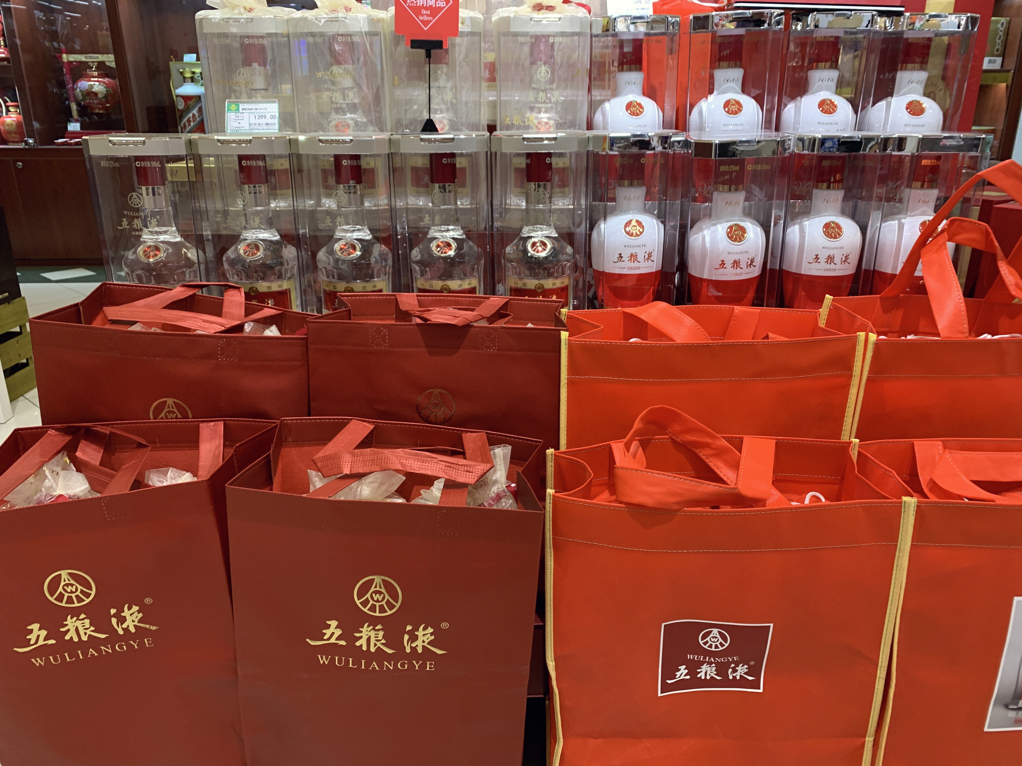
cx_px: 511
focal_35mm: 26
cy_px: 383
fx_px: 768
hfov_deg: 67.3
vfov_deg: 53.1
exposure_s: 1/50
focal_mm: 4.25
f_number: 1.8
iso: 125
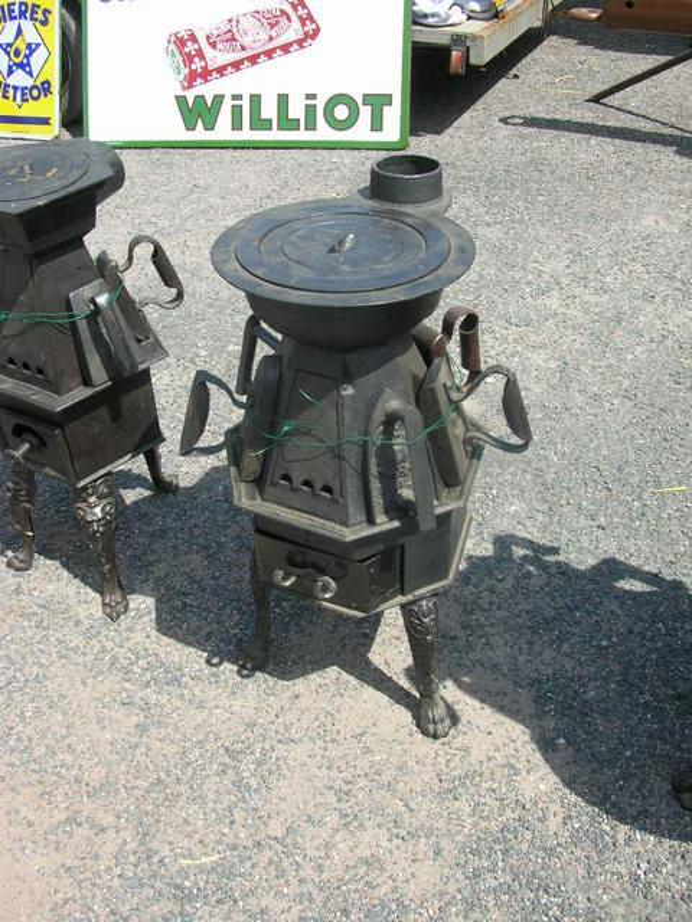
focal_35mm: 35
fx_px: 933
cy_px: 461
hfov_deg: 40.7
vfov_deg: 52.6
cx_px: 346
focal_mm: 5.8
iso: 50
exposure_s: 1/175
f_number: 5.6
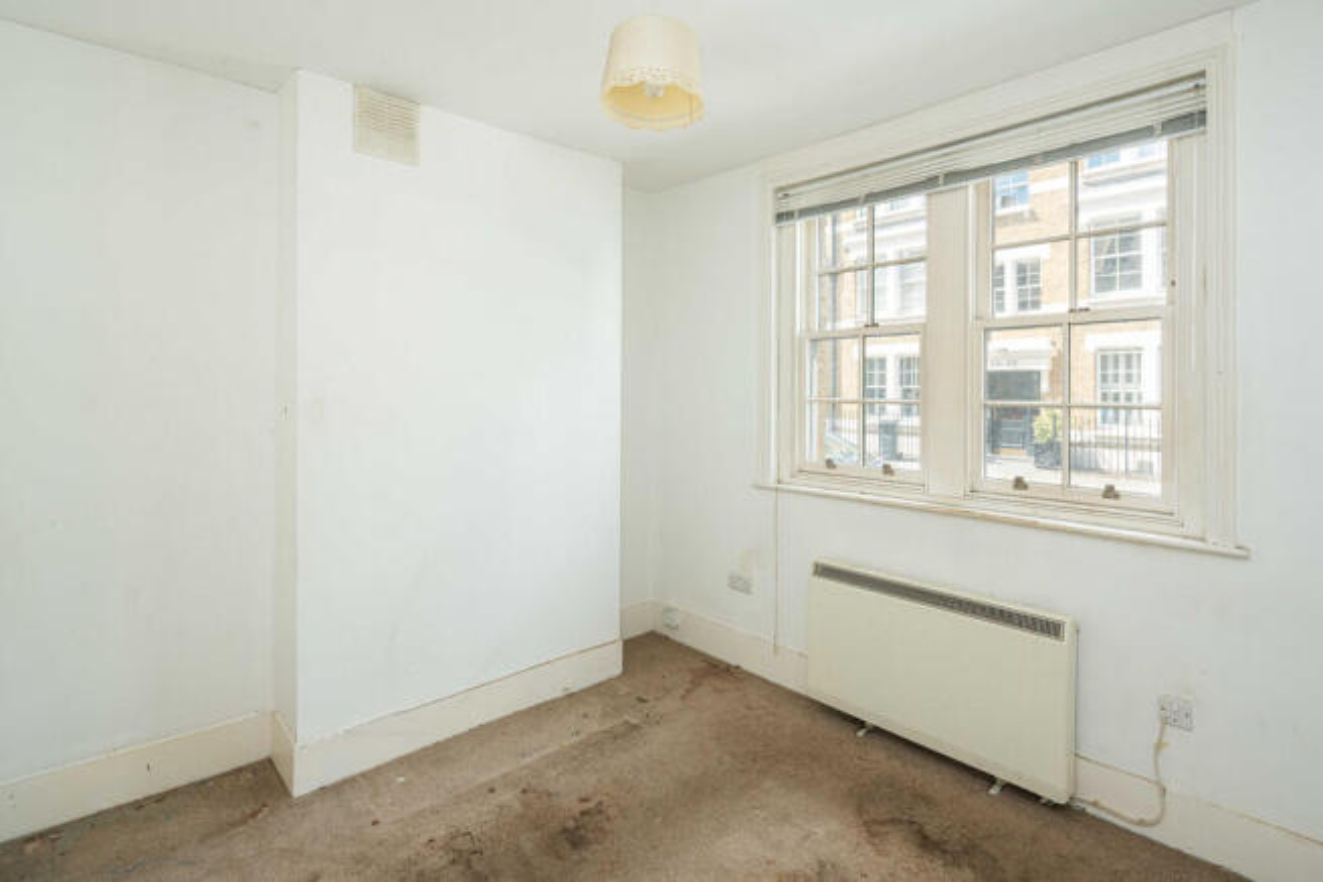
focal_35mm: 17
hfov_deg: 93.3
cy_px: 441
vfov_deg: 70.5
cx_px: 662
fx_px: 625
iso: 250
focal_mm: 17
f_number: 8
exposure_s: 1/30
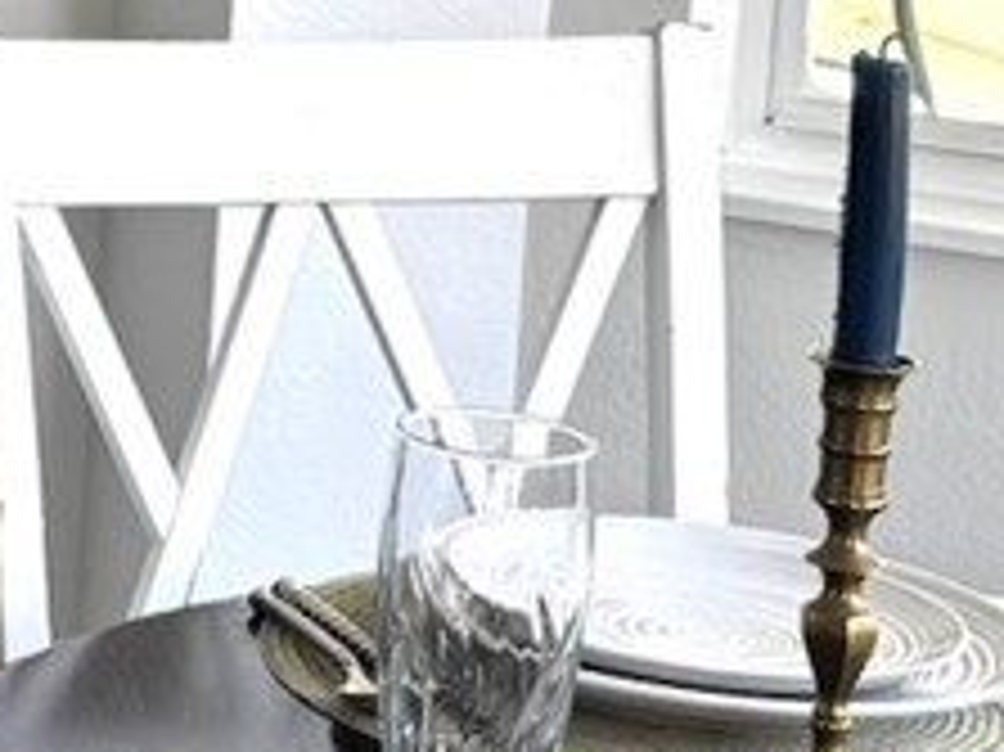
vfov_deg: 8.5
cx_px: -536
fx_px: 4986
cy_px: -153
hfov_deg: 11.0
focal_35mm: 172
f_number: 1.78
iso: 64
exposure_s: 1/121
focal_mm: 6.76
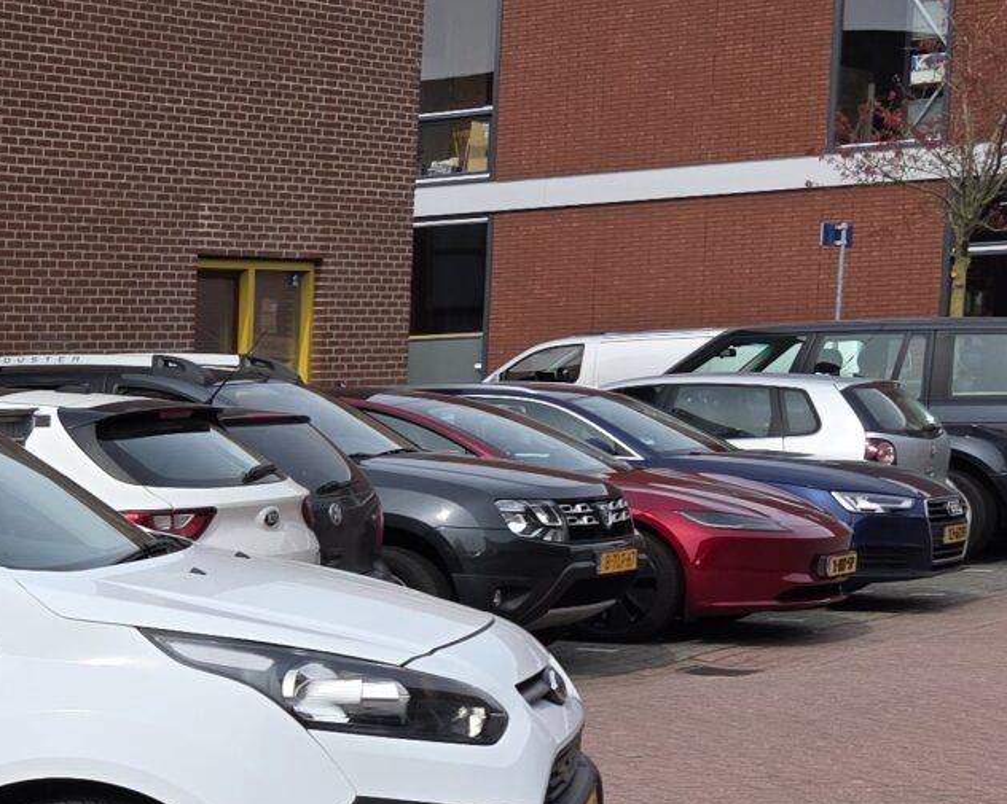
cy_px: 759
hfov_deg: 16.9
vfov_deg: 16.6
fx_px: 2711
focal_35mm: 91
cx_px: -878
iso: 80
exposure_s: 1/5017
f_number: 1.7
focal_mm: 6.3
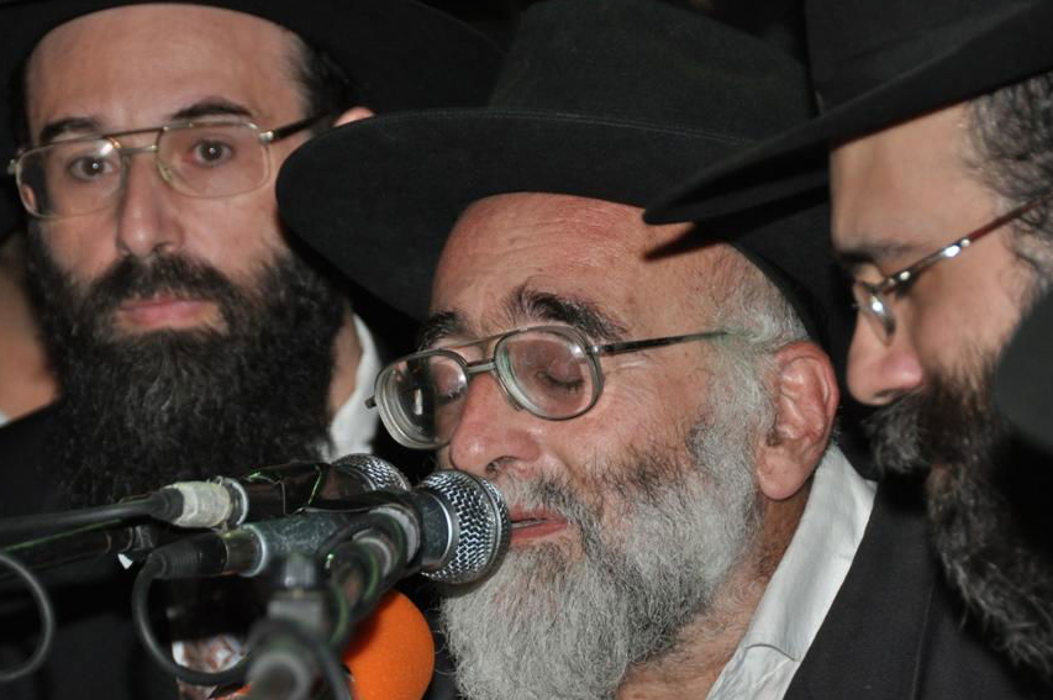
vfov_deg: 5.1
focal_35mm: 270
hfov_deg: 7.6
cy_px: 351
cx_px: 527
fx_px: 7890
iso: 800
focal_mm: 150
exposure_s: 1/60
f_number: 5.6
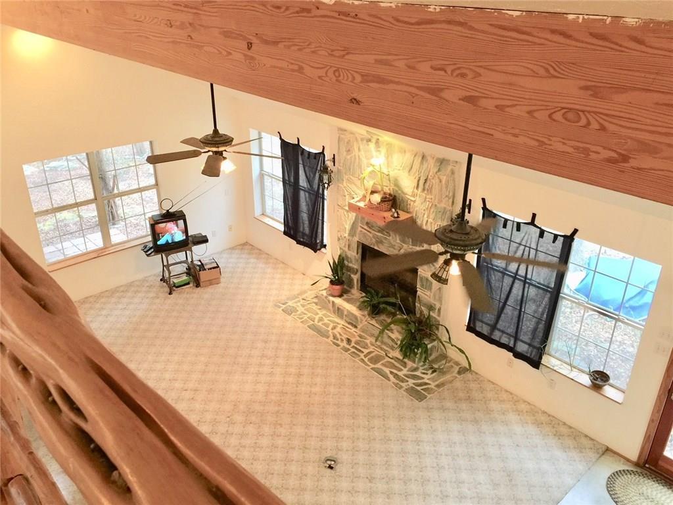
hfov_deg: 61.7
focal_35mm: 29
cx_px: 336
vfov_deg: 48.2
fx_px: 564
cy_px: 252
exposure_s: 1/15
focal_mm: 4.15
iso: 80
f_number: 2.2
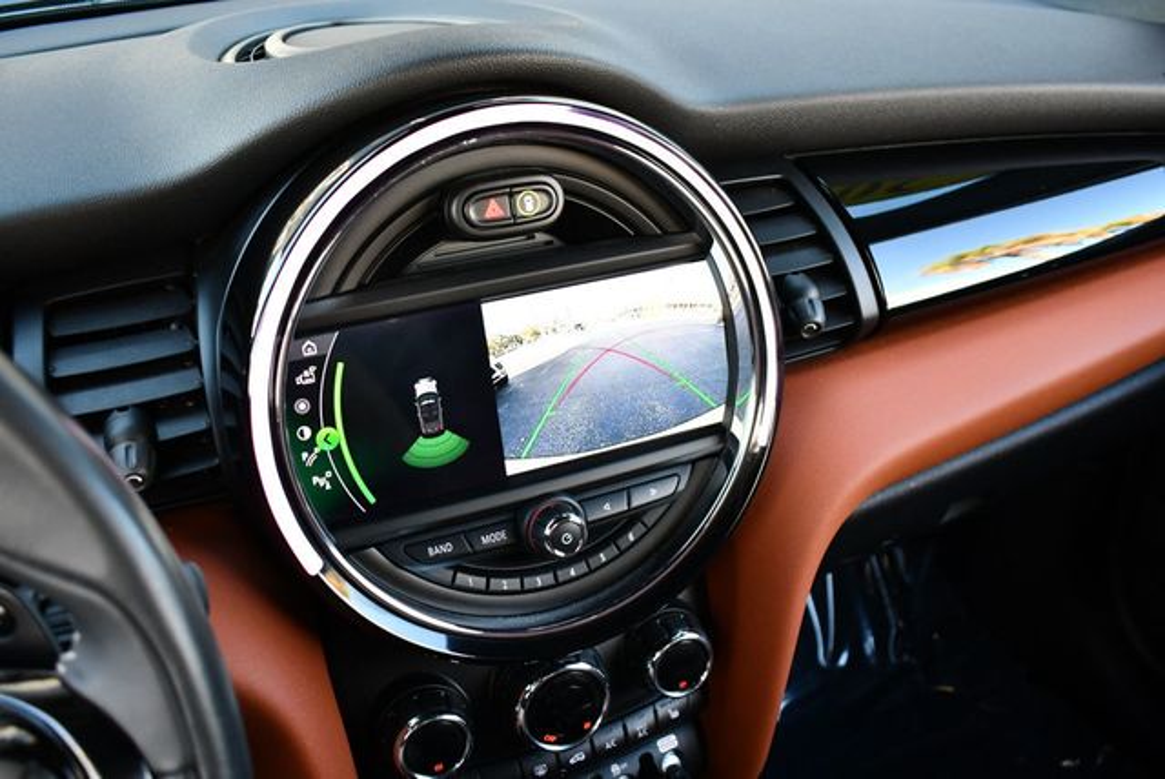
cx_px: 582
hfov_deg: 53.1
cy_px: 390
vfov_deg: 36.9
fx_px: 1166
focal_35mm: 36
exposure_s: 1/160
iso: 800
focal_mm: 18
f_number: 3.5
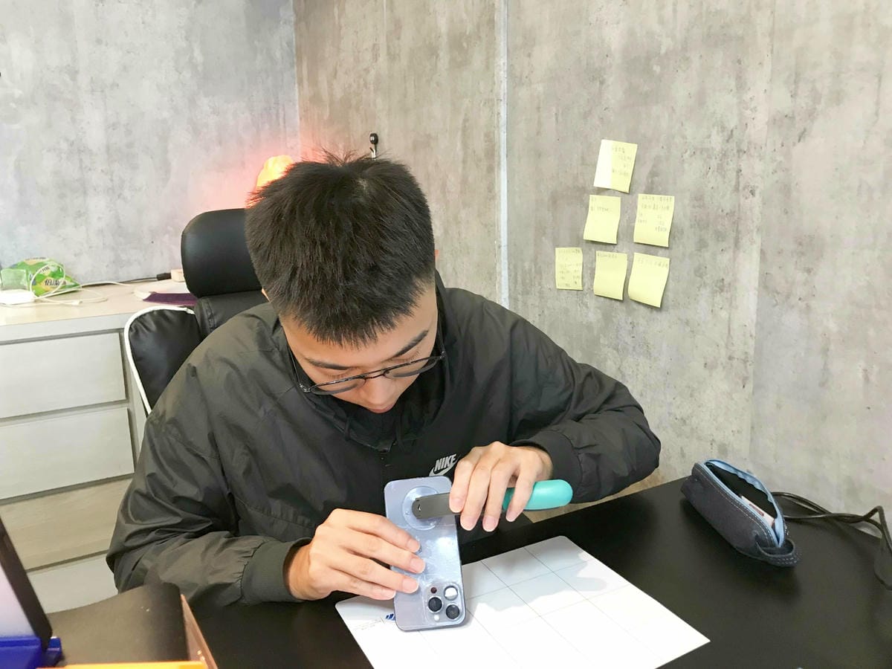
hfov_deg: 63.4
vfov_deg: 49.7
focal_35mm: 28
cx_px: 446
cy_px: 334
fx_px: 722
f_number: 1.8
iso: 50
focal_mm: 3.99
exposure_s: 1/15
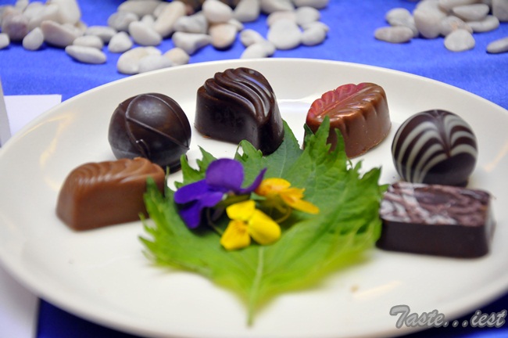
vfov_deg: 10.1
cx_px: 254
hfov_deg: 15.2
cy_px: 169
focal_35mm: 135
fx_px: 1903
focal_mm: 90
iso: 2000
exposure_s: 1/100
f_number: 5.6
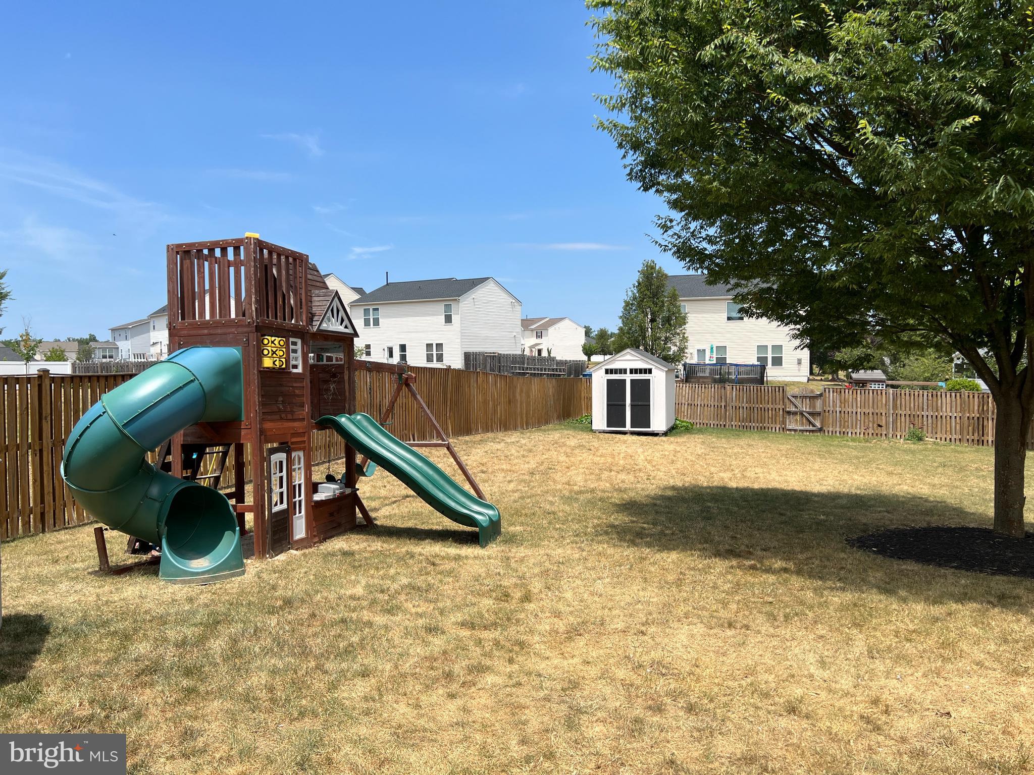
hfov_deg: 67.3
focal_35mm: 26
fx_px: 777
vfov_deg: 53.1
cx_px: 517
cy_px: 388
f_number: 1.5
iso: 50
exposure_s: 1/3704
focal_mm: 5.7
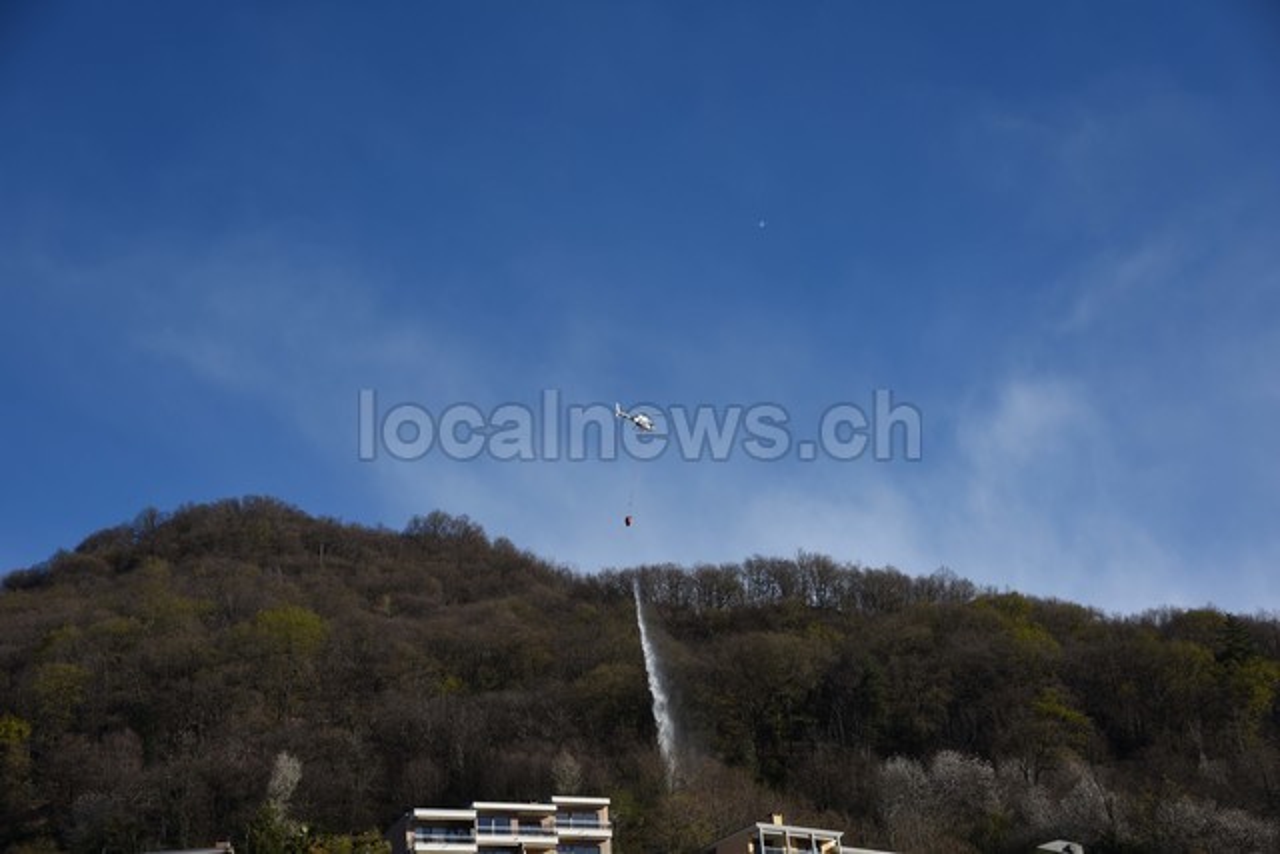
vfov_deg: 21.9
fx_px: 2205
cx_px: 640
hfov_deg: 32.4
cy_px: 427
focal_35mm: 62
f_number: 5.6
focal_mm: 62
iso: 200
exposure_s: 1/1600
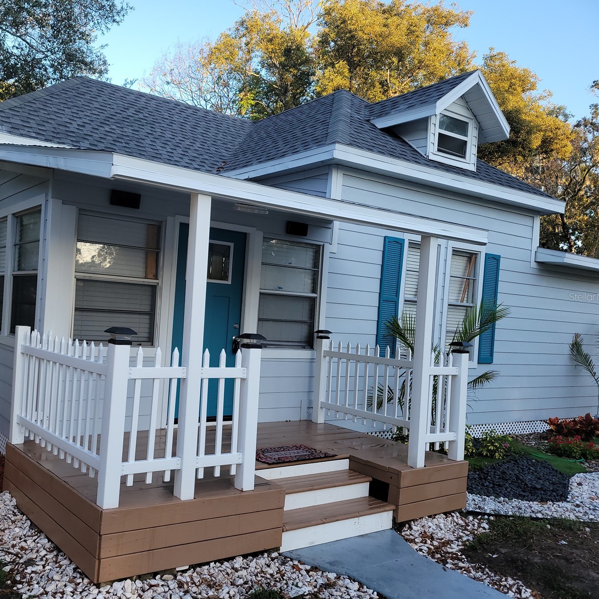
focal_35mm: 31
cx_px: 213
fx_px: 607
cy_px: 296
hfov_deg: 51.8
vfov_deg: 52.5
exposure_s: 1/352
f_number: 1.8
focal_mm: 5.4
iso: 40
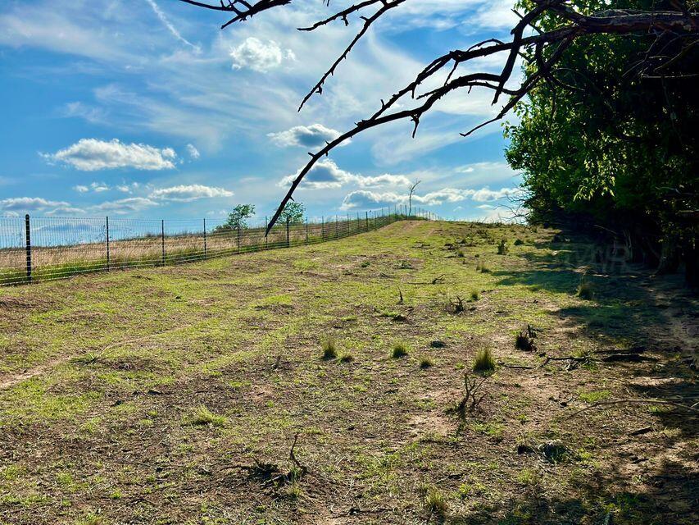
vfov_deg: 30.3
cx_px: 350
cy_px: 262
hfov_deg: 39.7
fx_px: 969
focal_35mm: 48
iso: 100
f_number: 1.78
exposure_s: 1/15873
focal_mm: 6.86
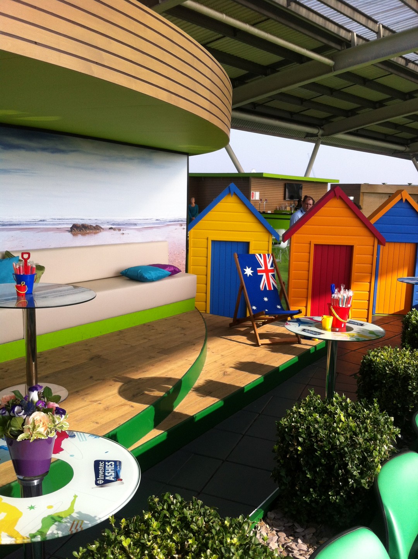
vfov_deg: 52.7
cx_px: 209
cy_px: 280
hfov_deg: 40.6
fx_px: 565
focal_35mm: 35
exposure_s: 1/616
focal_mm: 3.85
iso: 80
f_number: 2.8
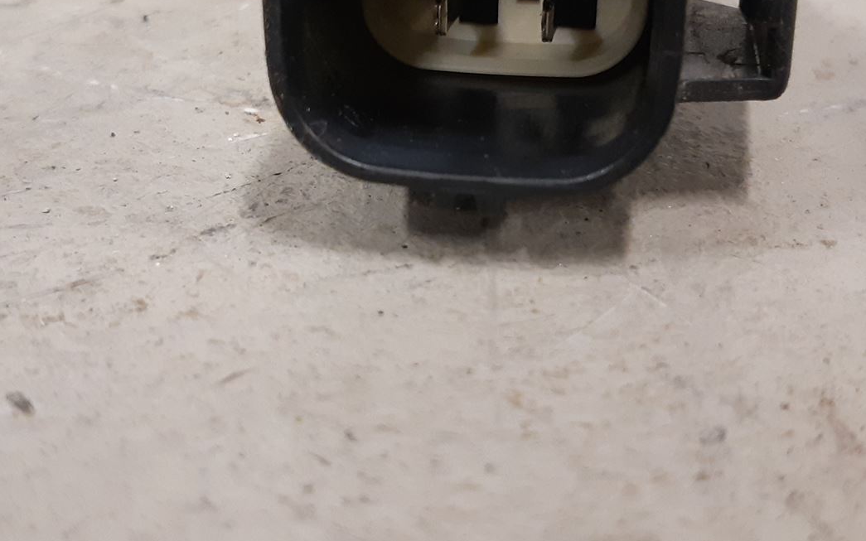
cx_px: 437
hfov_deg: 37.5
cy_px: 149
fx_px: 1274
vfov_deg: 23.8
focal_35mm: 54
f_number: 1.7
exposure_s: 1/50
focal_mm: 3.93
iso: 320
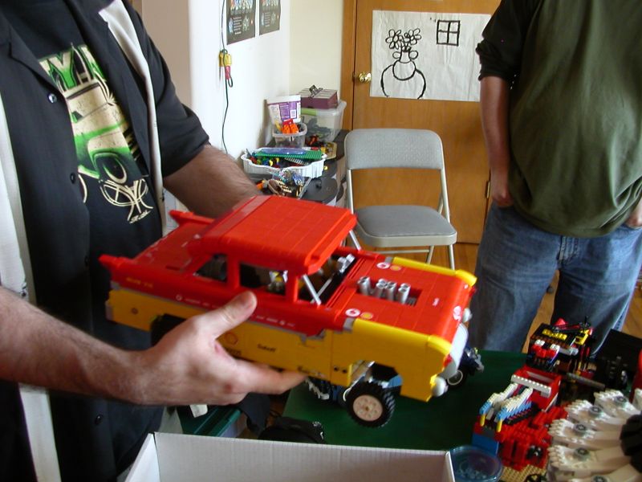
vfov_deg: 38.7
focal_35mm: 37
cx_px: 321
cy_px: 241
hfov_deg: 50.1
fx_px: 686
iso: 100
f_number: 2.7
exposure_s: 1/5
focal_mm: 5.6
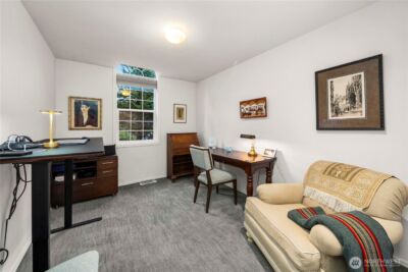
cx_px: 204
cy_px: 136
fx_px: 147
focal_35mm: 13
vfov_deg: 85.5
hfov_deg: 108.3
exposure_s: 1/60
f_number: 7.1
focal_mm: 13
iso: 500
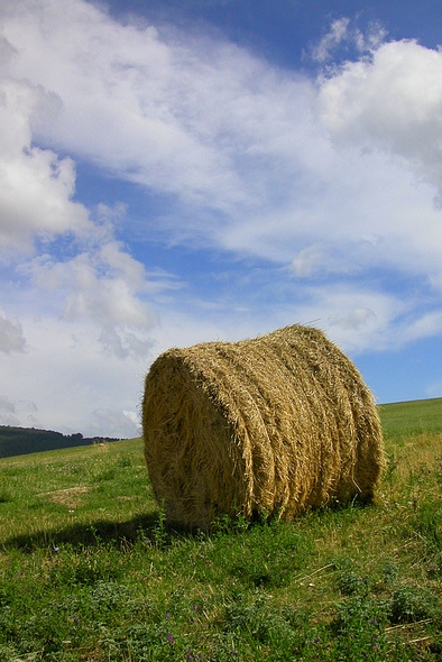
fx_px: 681
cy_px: 332
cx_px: 229
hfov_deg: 36.0
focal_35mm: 37
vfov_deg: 51.9
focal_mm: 8.9
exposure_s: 1/453
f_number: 7.1
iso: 100
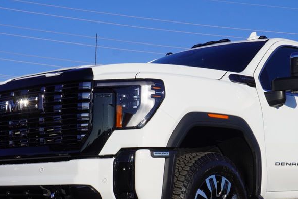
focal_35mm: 79
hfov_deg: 25.5
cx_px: 202
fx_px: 654
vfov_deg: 17.2
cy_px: 142
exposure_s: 1/200
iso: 100
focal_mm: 30
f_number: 11
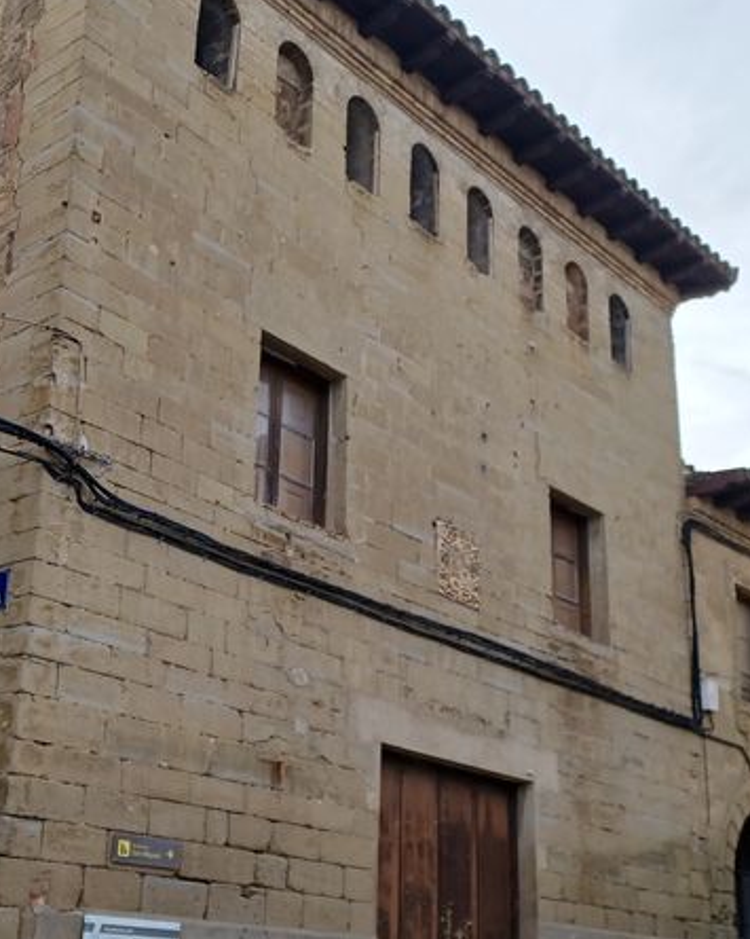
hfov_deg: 33.4
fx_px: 1221
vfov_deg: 41.8
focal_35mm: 44
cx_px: 186
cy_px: 558
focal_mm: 4.6
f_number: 1.8
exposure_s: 1/186
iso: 32
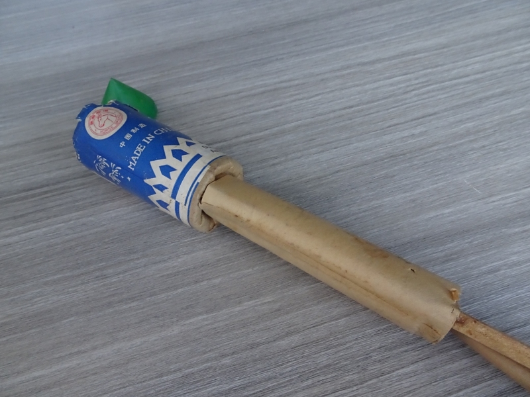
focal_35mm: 24
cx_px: 265
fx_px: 367
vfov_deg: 56.8
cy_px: 198
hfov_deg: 71.6
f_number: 3.5
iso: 800
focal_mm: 4.1
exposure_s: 1/30
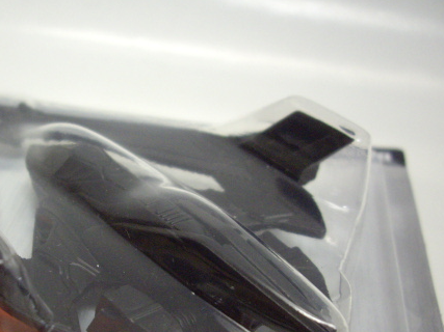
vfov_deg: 25.4
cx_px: 148
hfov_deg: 33.5
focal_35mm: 57
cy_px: 238
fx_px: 731
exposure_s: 1/80
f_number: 2.8
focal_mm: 7.9
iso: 400
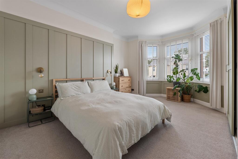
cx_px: 119
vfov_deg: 81.2
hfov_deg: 104.2
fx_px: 93
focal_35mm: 14
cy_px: 80
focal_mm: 14
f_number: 8
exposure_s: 1/6
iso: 640
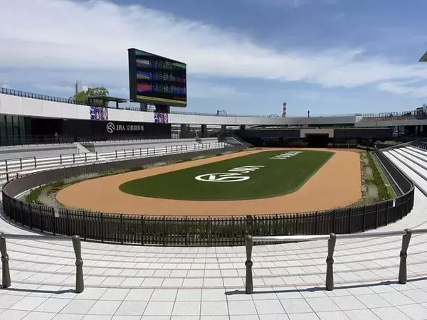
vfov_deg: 53.1
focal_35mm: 26
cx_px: 214
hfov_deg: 67.3
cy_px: 160
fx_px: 321
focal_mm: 5.7
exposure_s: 1/8000
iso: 50
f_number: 1.5
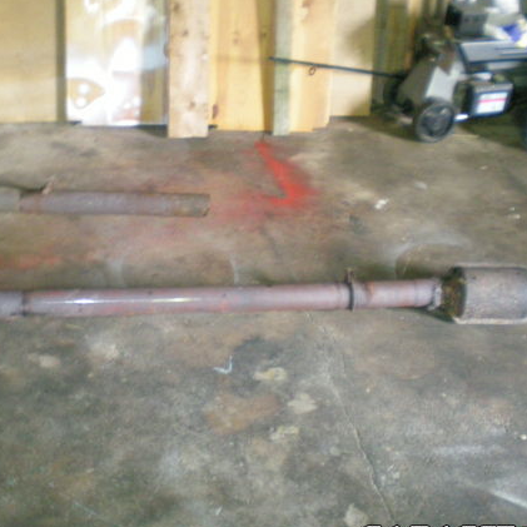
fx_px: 878
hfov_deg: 33.1
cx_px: 174
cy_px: 244
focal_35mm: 51
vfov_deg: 33.4
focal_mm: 6.3
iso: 400
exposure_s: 1/12
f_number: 3.1
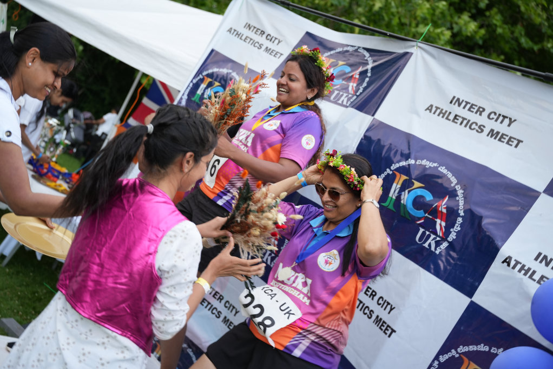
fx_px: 570
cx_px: 276
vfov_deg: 35.8
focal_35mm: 37
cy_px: 184
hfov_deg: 51.8
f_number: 2.8
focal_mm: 37.1
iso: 250
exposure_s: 1/400
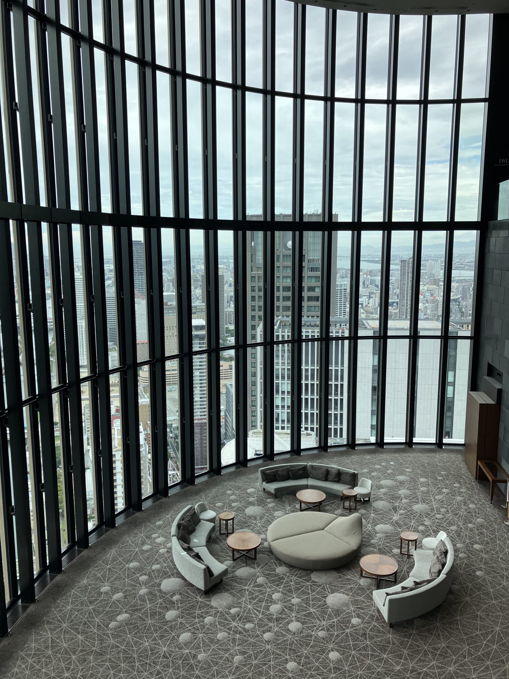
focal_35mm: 28
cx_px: 254
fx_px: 549
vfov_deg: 63.4
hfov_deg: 49.7
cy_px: 340
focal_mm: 3.99
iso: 32
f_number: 1.8
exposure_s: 1/506
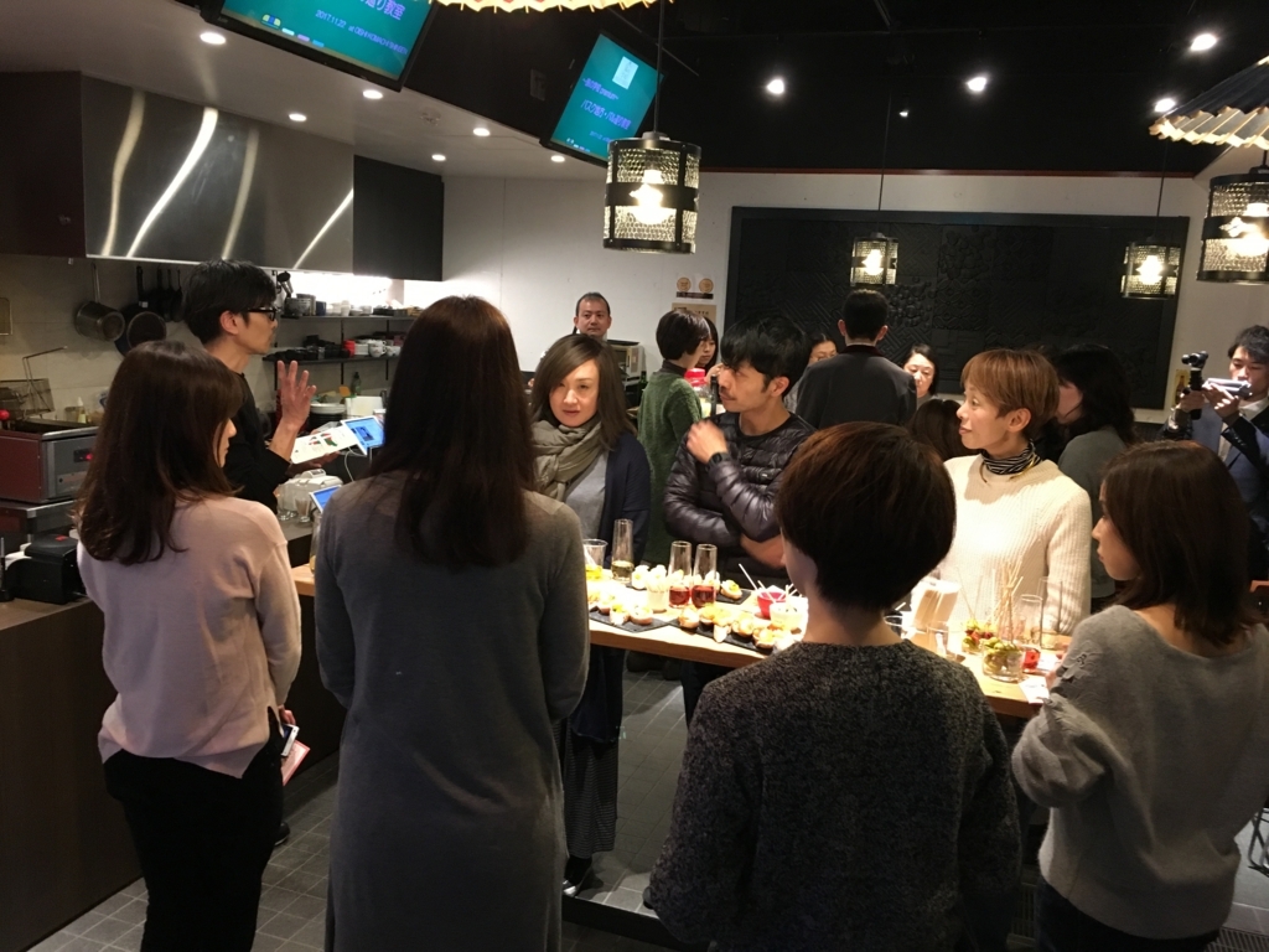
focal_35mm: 29
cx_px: 634
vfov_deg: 48.2
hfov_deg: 61.7
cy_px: 476
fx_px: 1063
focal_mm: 4.15
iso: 200
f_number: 2.2
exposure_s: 1/15
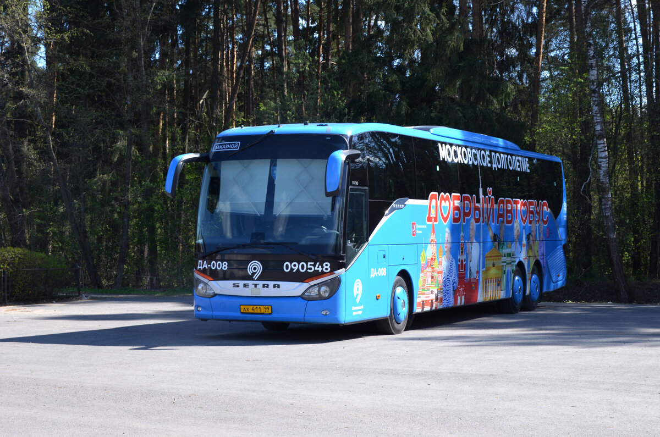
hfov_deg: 28.1
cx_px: 330
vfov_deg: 18.8
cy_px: 218
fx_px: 1317
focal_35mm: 72
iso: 200
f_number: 6.3
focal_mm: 48
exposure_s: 1/160
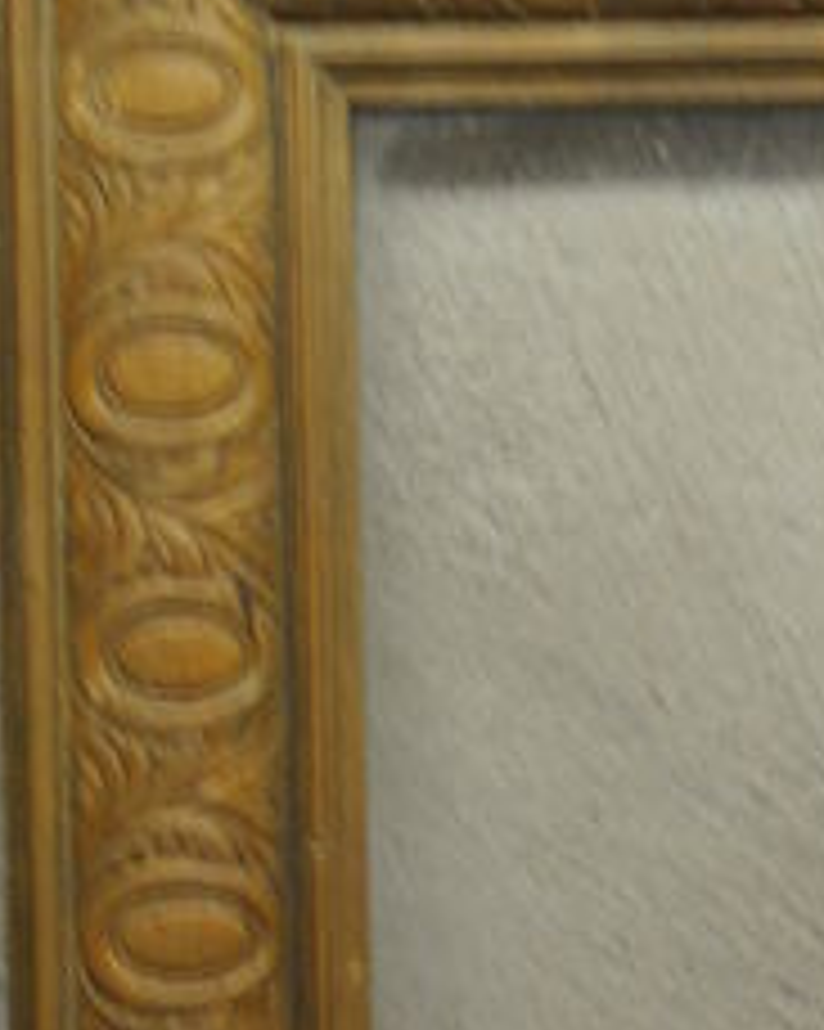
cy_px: 1165
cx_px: 1425
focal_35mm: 197
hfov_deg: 7.6
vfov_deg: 9.7
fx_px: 6009
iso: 400
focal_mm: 32
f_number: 4.8
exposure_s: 1/20
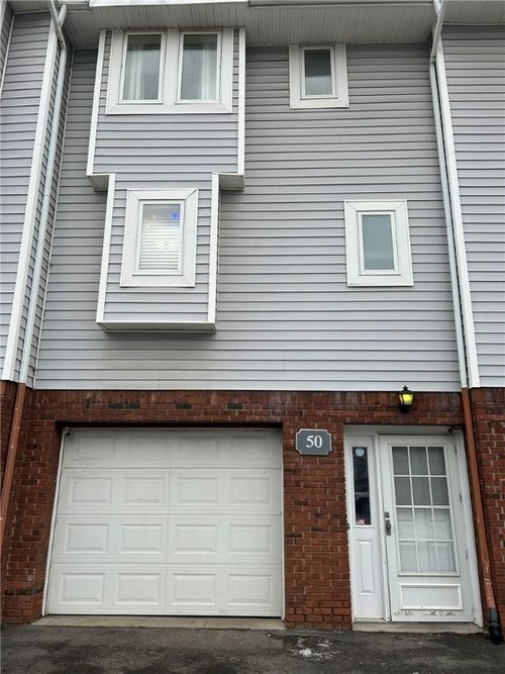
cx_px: 252
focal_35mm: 26
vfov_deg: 67.3
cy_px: 337
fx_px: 506
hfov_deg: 53.0
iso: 50
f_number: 1.5
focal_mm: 5.7
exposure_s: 1/658
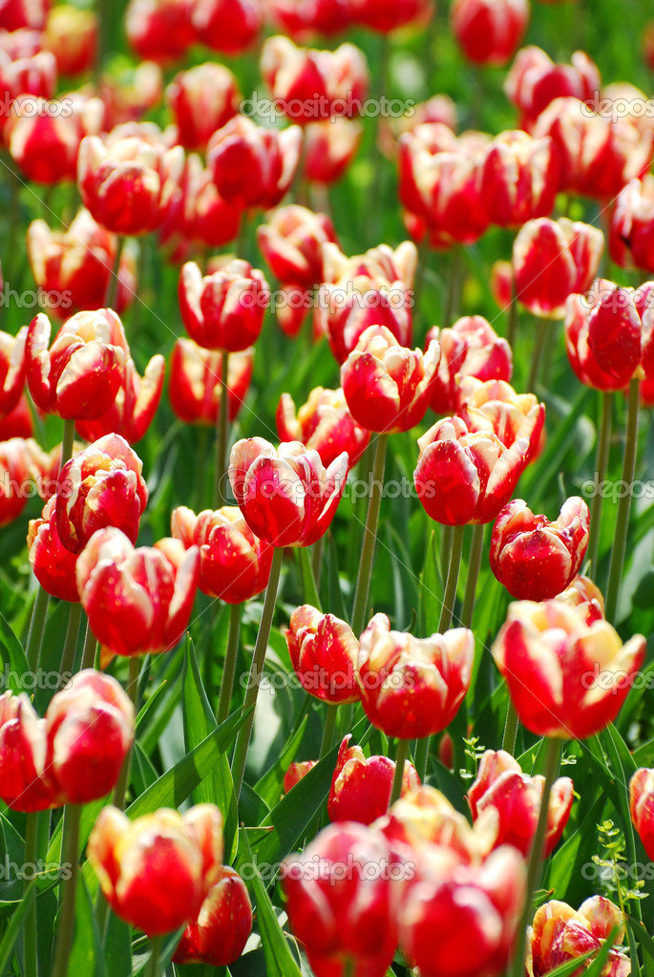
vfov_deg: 8.8
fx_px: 6316
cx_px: 327
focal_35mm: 232
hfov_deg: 5.9
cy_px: 488
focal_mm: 155
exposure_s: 1/500
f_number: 5
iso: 160
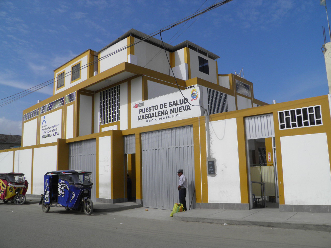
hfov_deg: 63.4
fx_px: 268
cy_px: 124
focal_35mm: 28
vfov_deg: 49.7
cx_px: 166
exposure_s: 1/640
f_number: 5.7
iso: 50
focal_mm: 4.9
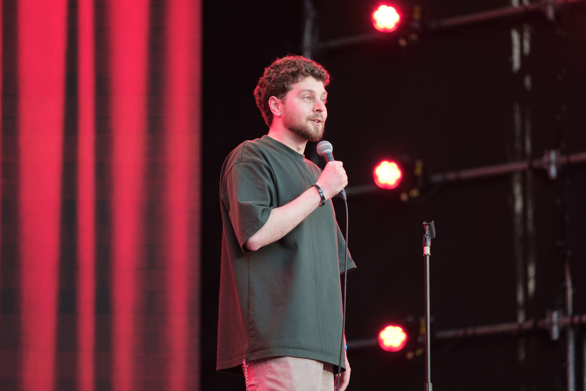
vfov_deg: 6.5
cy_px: 196
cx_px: 293
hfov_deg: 9.8
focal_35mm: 210
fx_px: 3418
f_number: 2.8
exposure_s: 1/160
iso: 800
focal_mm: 140
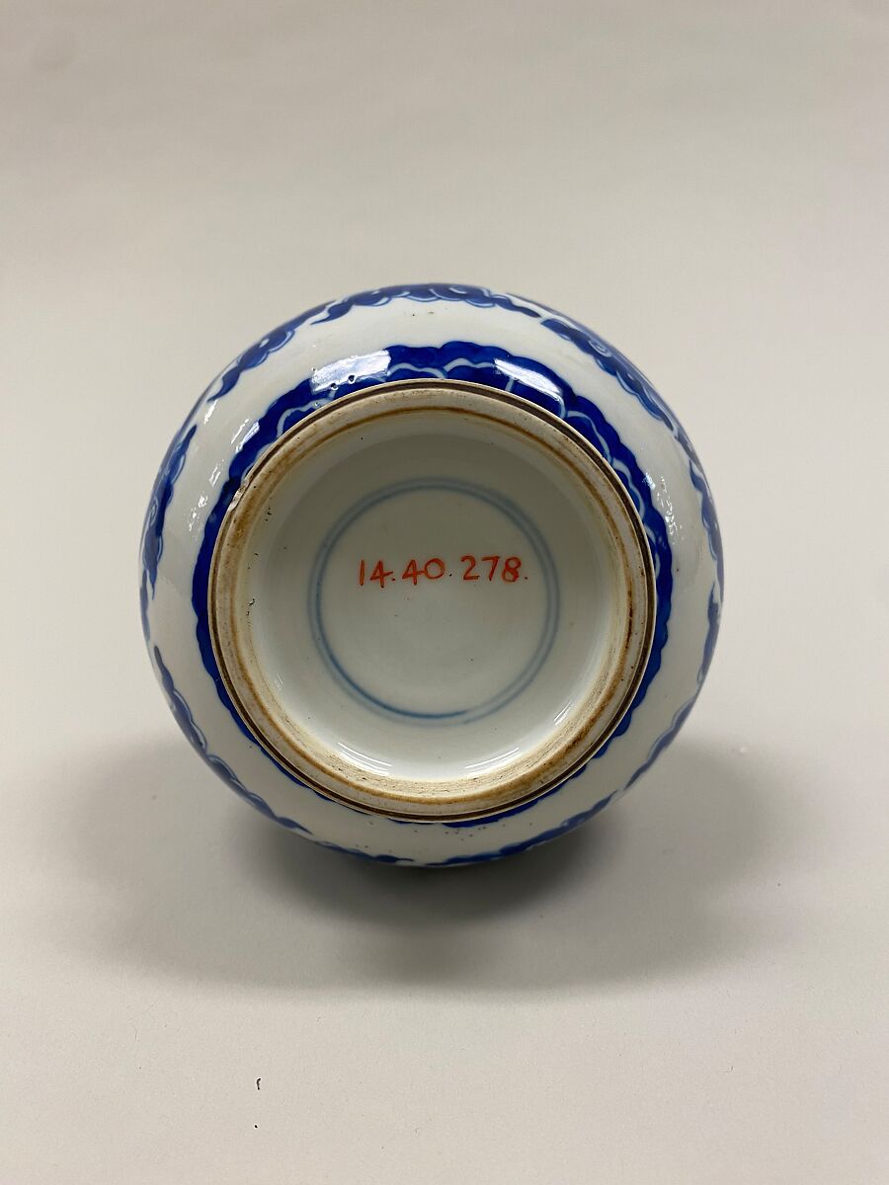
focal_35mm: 26
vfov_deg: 67.3
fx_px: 890
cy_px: 592
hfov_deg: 53.1
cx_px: 444
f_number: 1.8
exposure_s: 1/52
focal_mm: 4.25
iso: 80
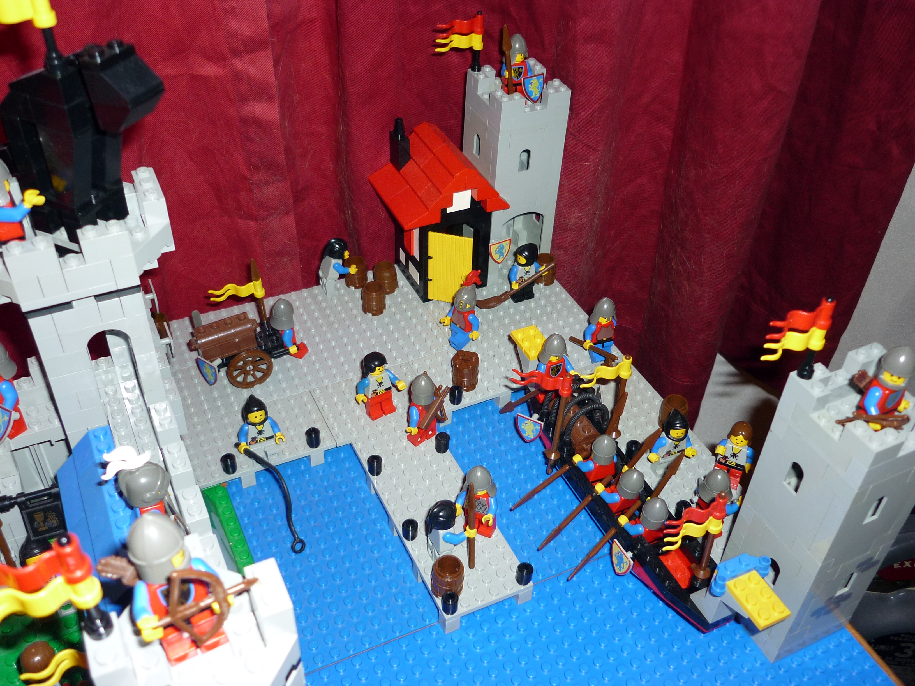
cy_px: 343
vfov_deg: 42.9
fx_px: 872
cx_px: 458
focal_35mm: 33
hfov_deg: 55.4
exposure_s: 1/30
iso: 100
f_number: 2.8
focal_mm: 5.5
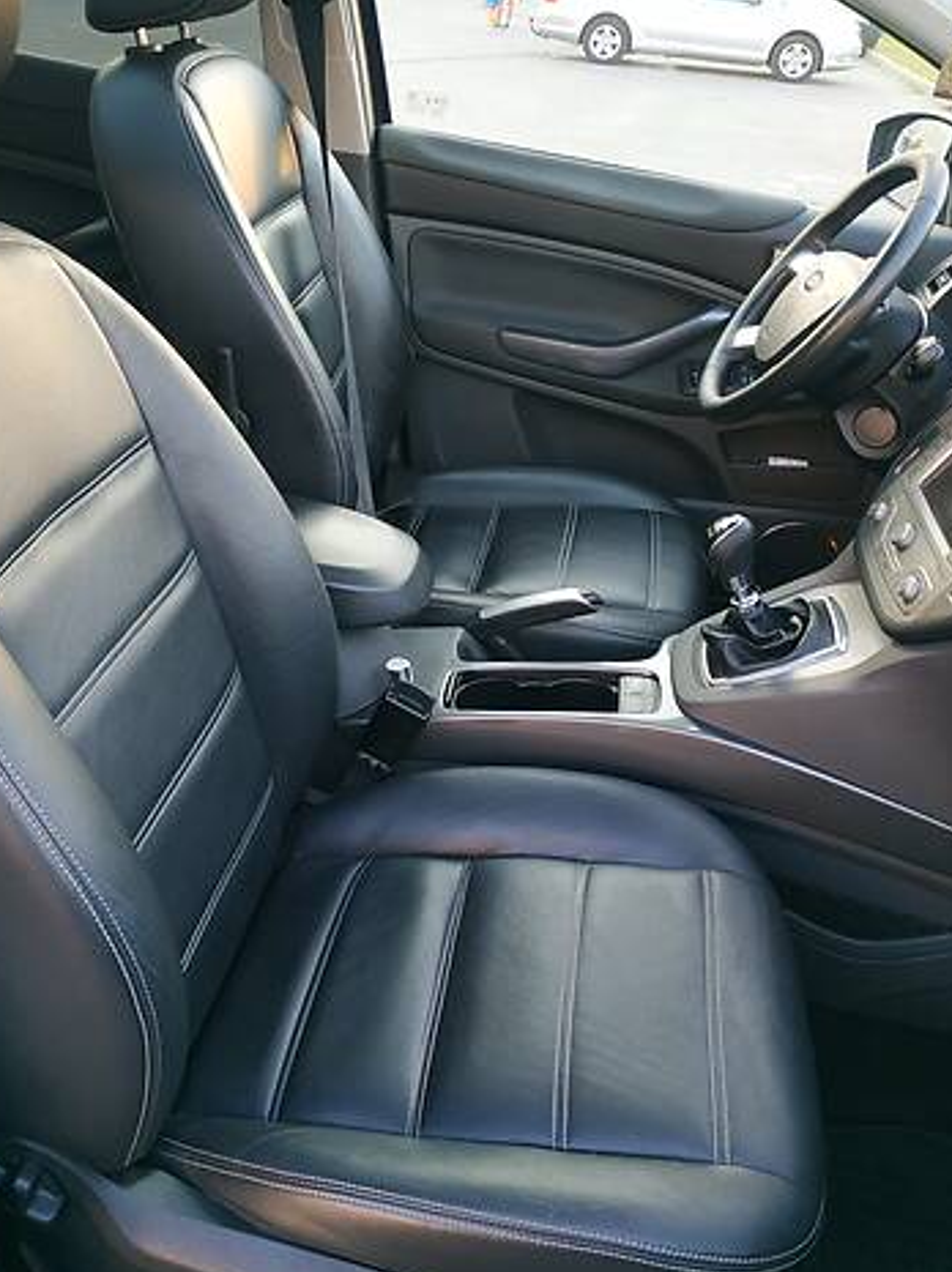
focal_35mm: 31
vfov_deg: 58.2
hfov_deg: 45.2
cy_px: 553
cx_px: 402
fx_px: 1138
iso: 250
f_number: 1.9
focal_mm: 3.9
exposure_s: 1/33
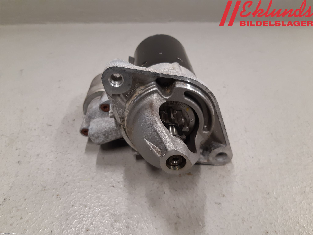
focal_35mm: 26
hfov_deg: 67.3
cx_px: 156
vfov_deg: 53.1
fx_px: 235
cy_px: 118
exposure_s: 1/50
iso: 125
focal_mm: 3.93
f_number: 1.7
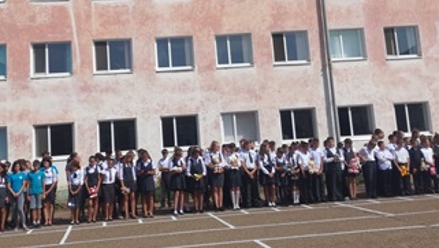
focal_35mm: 41
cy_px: 42
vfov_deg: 28.3
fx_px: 478
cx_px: 185
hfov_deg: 49.2
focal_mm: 3.79
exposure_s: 1/2288
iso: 50
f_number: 2
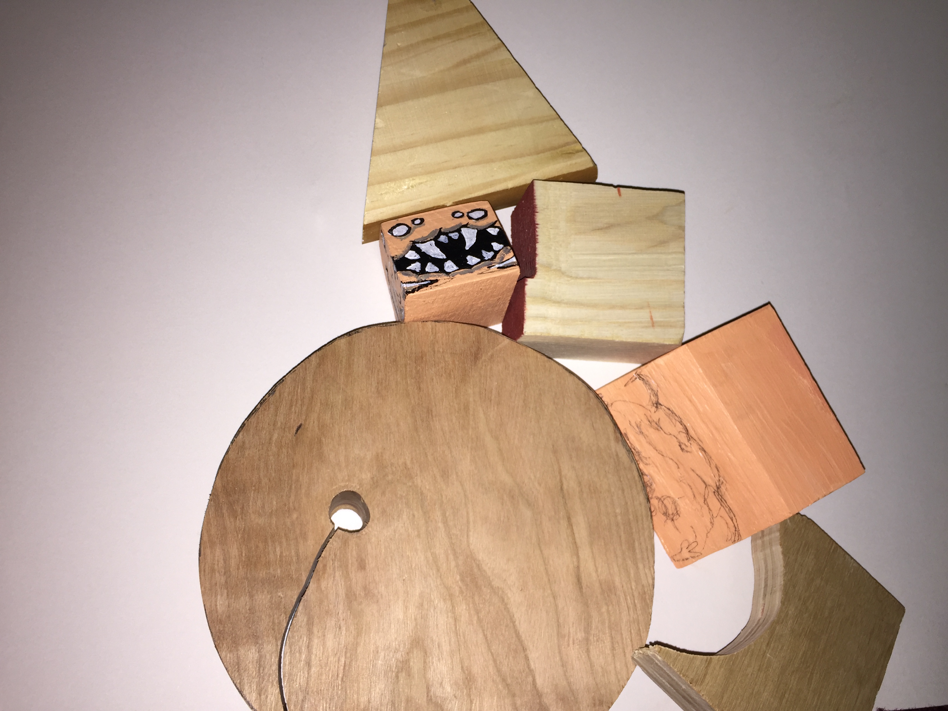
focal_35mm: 29
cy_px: 356
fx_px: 794
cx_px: 474
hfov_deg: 61.7
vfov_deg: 48.2
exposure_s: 1/57
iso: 32
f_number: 2.2
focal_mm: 4.15
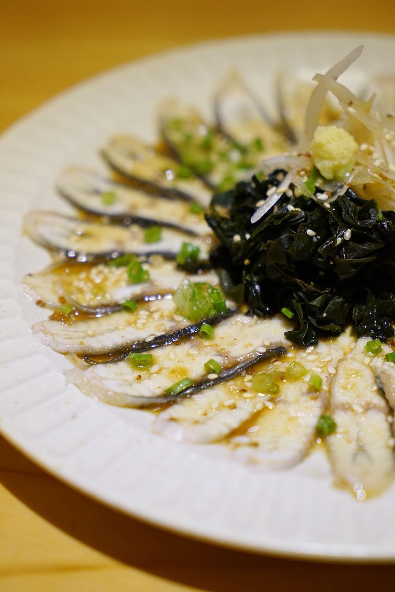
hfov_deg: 19.5
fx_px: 1151
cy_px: 296
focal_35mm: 70
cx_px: 198
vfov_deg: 28.8
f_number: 4
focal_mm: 70
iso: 800
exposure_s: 1/80
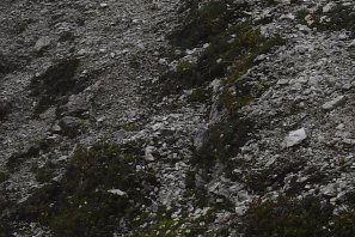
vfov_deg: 4.2
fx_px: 3185
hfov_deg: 6.2
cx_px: 641
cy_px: -187
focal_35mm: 323
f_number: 11
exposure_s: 1/400
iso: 200
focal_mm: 40
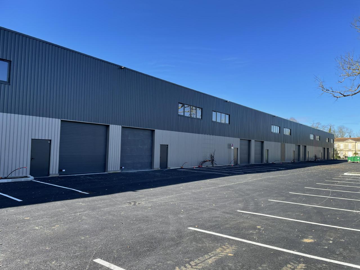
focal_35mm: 26
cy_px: 135
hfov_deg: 67.3
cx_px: 180
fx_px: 270
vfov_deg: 53.1
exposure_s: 1/1642
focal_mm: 4.2
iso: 32
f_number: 1.6
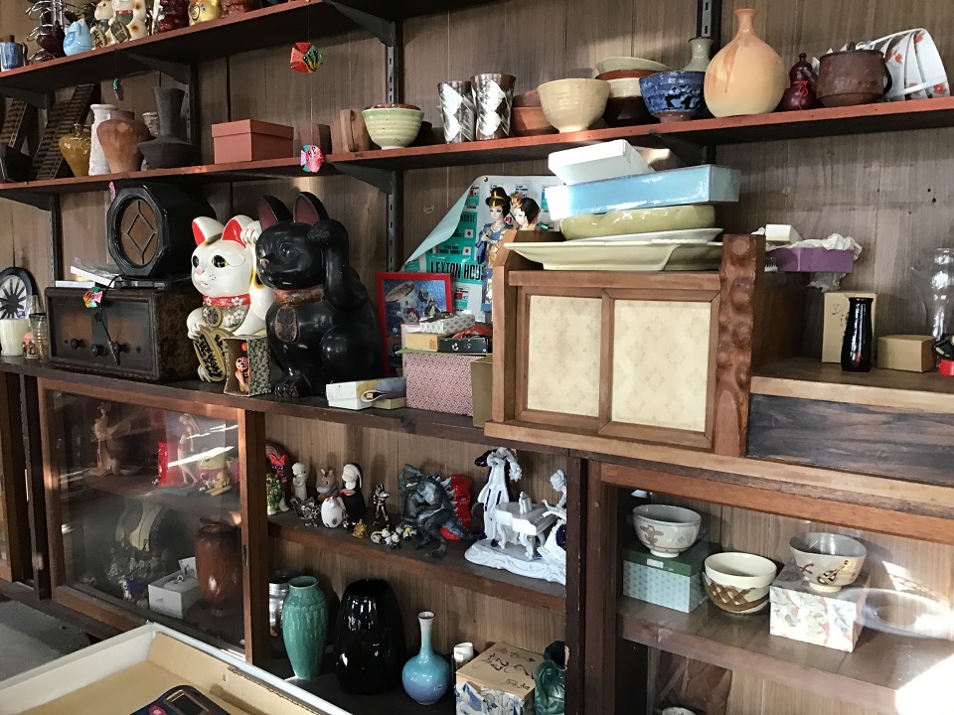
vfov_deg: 45.4
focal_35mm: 31
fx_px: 854
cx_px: 477
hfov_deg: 58.4
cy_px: 358
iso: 100
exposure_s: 1/30
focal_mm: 3.3
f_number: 2.4
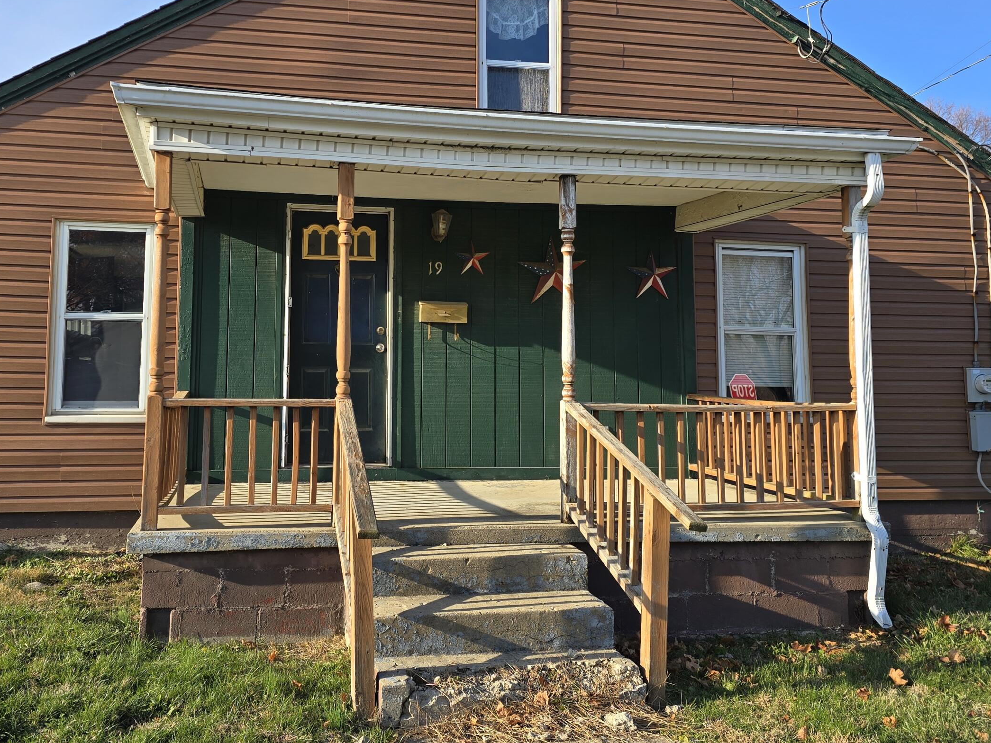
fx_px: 945
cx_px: 402
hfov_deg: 55.0
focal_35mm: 33
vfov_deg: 42.7
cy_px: 291
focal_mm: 6.3
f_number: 1.7
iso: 12
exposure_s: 1/378
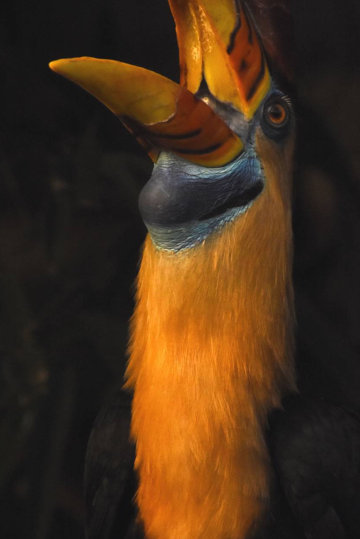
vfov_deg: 3.6
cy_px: 212
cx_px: 190
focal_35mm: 571
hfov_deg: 2.4
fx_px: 8562
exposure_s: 1/800
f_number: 6.3
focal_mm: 300
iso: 2000
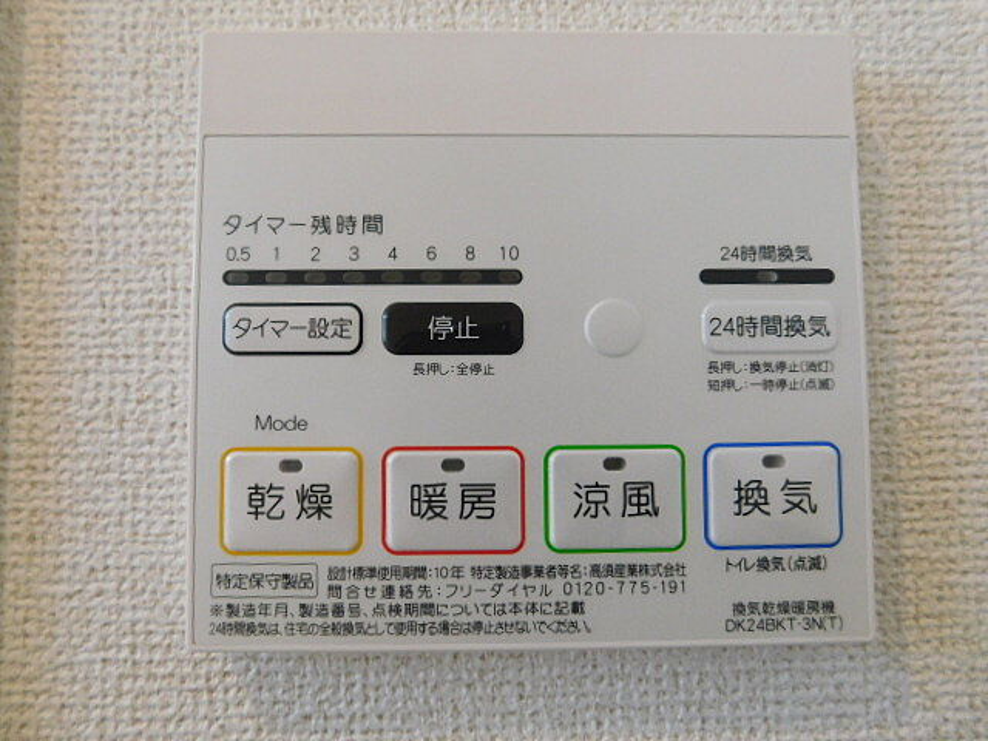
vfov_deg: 58.9
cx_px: 494
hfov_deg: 73.9
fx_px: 656
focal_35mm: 23
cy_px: 370
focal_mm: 4
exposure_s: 1/30
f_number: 3
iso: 200
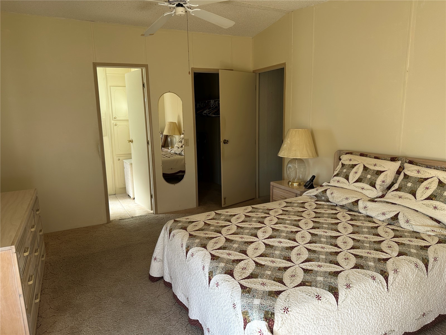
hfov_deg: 71.6
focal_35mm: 24
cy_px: 168
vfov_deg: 56.8
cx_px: 223
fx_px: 309
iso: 80
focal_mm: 6.86
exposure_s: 1/121
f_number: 1.78
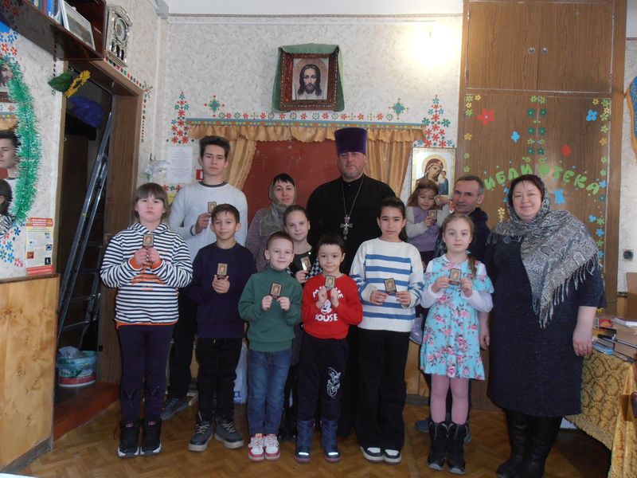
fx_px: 442
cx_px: 318
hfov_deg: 71.6
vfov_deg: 56.8
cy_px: 239
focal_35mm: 24
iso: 125
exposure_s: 1/30
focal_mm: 4.2
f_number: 3
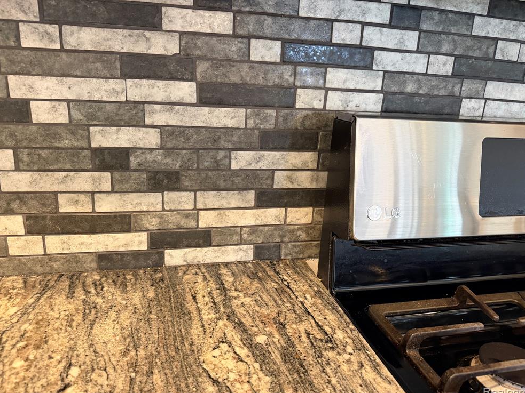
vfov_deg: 54.9
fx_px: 379
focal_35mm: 25
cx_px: 264
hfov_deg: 69.4
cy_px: 196
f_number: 1.78
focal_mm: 6.76
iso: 640
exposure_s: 1/60
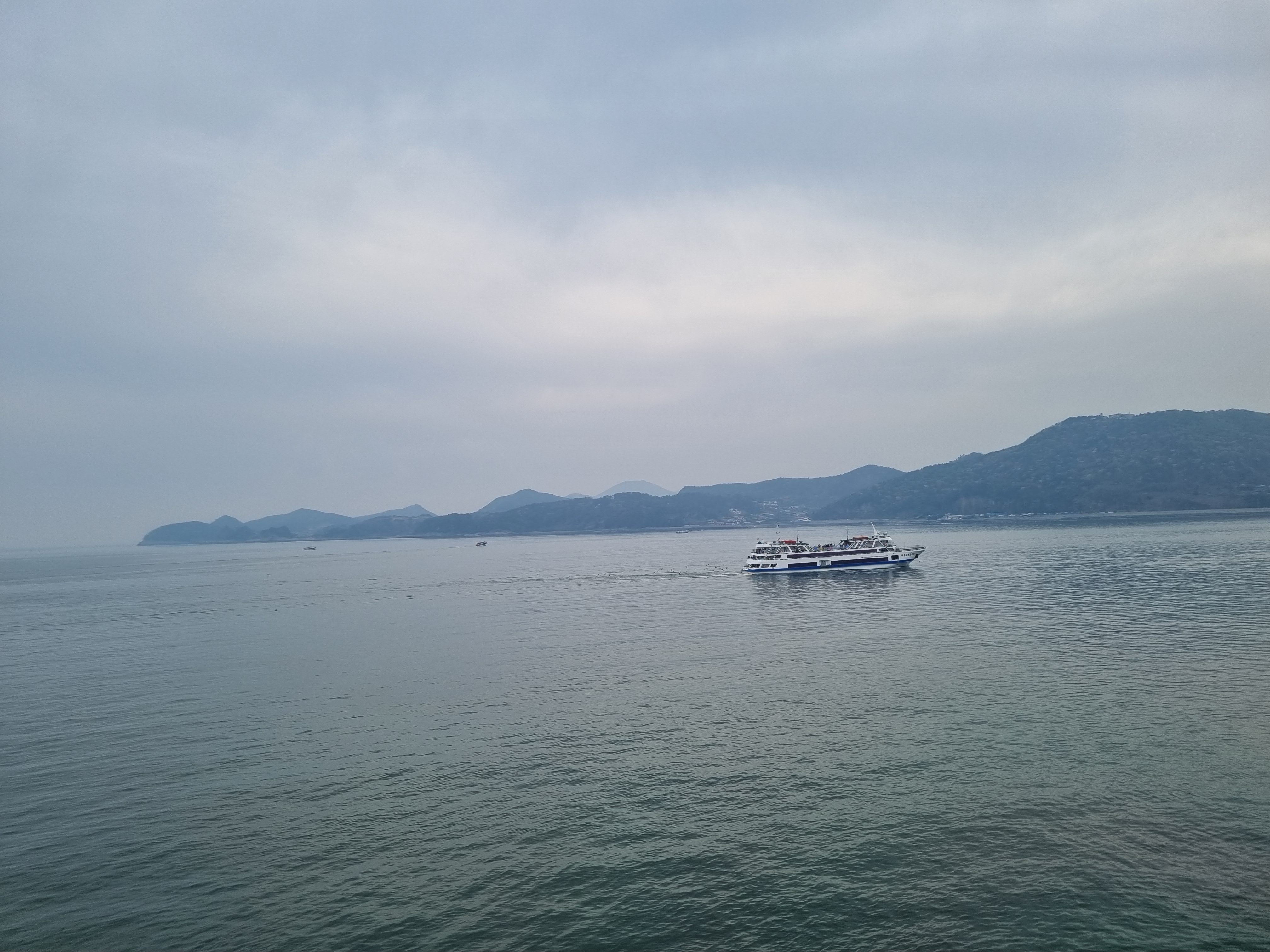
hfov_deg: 67.3
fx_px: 954
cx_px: 635
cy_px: 476
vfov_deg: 53.1
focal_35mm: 26
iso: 50
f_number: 1.8
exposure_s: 1/3496
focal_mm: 5.4
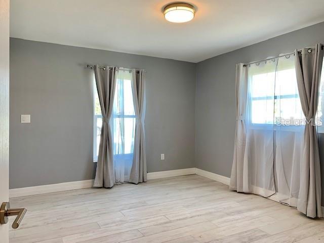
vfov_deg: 53.1
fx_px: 243
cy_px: 122
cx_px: 162
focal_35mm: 26
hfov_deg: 67.3
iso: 64
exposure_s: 1/120
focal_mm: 4.25
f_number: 1.8
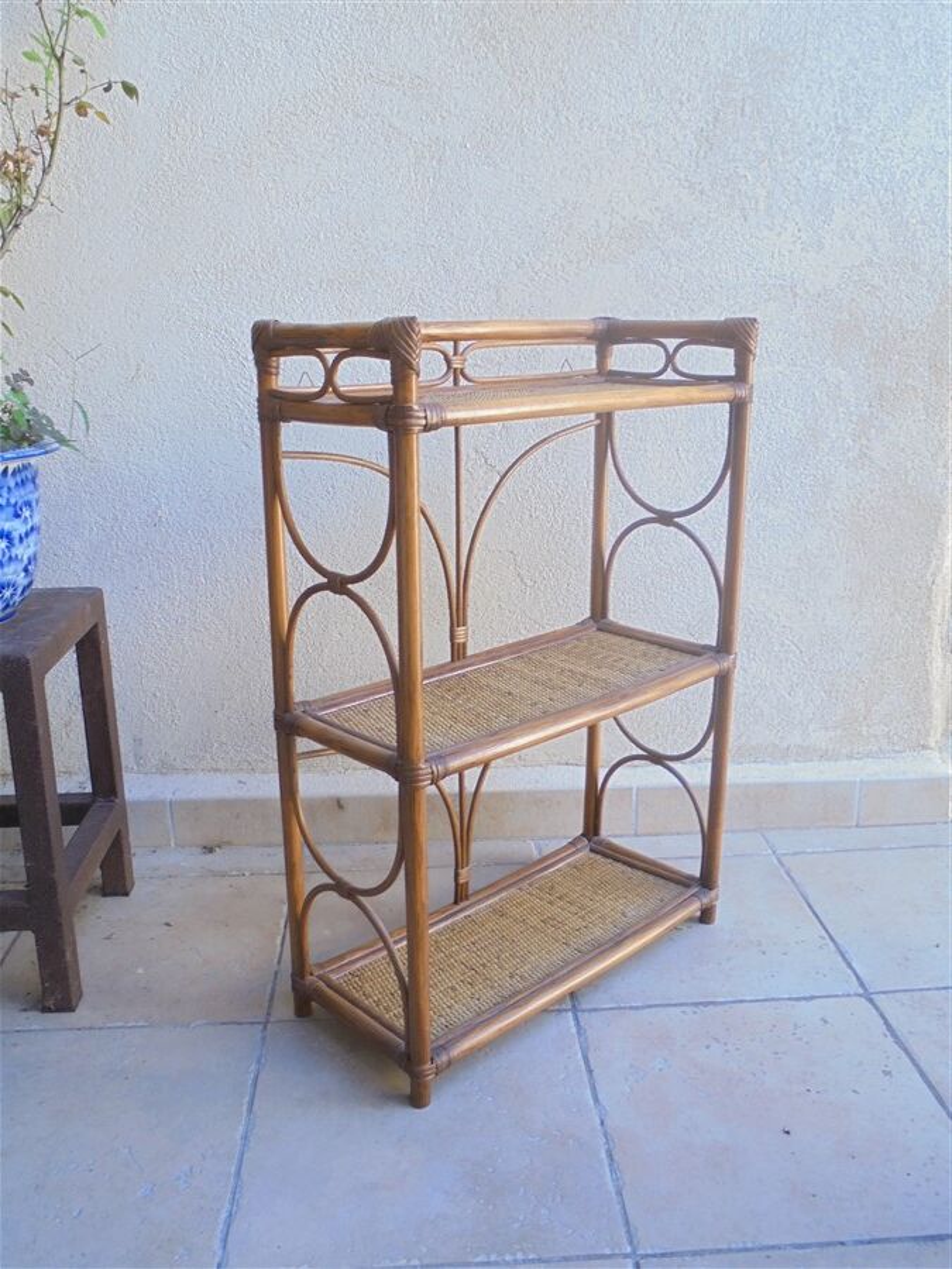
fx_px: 1063
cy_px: 634
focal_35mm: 29
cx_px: 476
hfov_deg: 48.2
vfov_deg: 61.7
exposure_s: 1/40
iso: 100
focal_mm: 5.3
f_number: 3.7
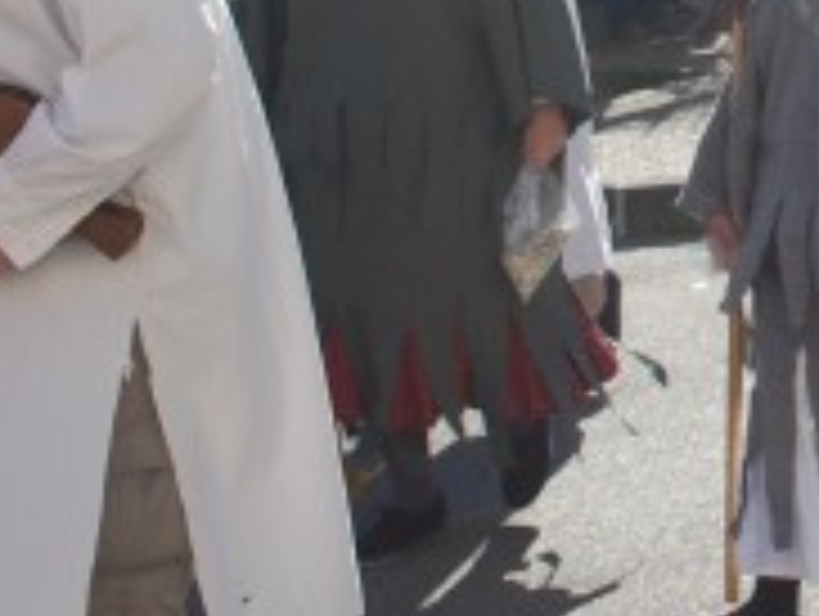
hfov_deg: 14.5
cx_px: 963
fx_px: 3127
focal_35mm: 132
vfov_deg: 11.0
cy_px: -218
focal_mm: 26
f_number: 7.1
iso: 100
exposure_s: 1/200
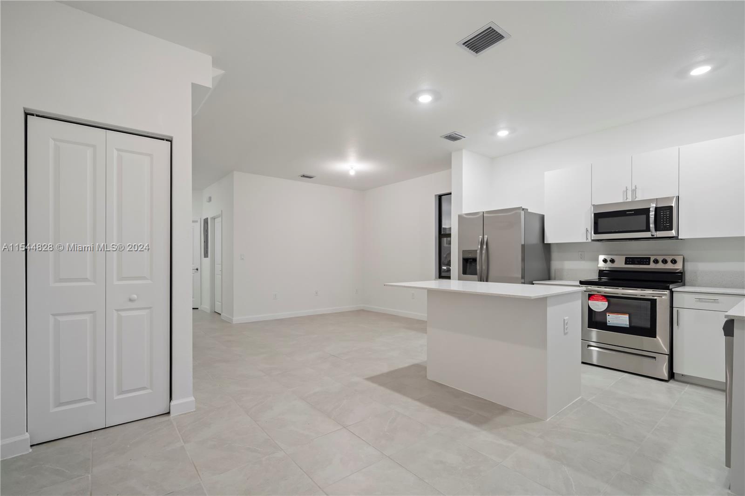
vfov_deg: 73.7
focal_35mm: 16
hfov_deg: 96.7
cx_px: 372
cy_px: 248
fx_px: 331
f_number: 4.5
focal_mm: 16
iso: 250
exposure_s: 1/25
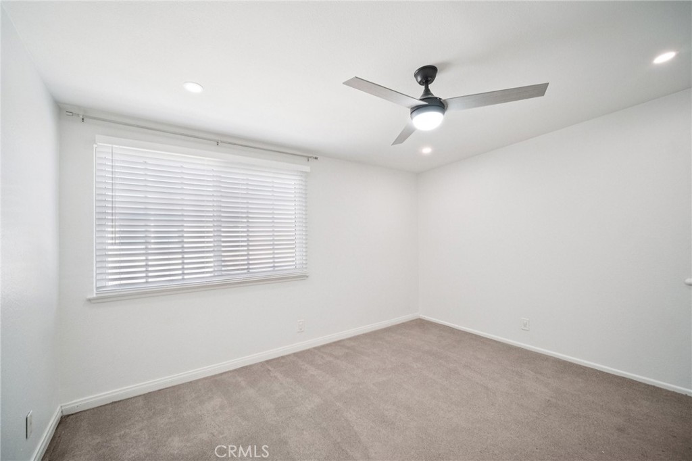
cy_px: 230
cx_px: 346
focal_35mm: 14
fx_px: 269
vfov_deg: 81.2
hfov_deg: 104.3
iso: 320
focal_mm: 9
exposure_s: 1/45
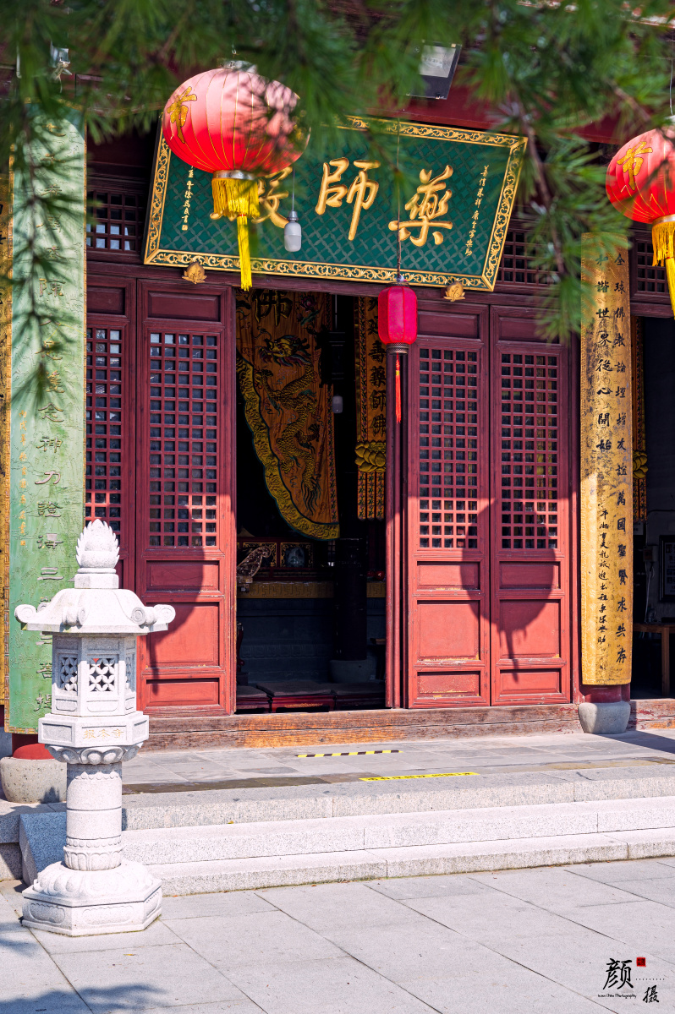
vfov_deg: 40.4
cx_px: 338
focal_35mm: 49
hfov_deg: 27.5
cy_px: 507
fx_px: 1380
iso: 80
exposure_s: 1/80
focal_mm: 49
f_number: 10
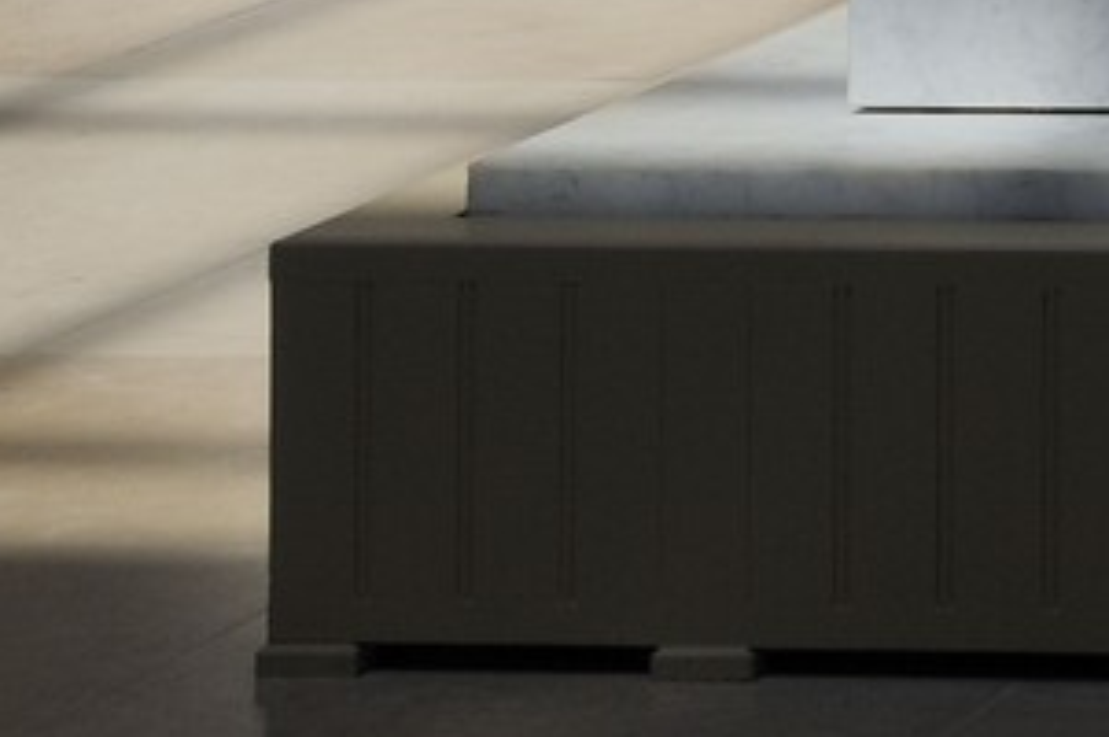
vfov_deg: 5.6
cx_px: 2881
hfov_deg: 8.0
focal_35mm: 234
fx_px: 7201
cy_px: -1128
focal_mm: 44
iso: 400
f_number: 13
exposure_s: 1/80
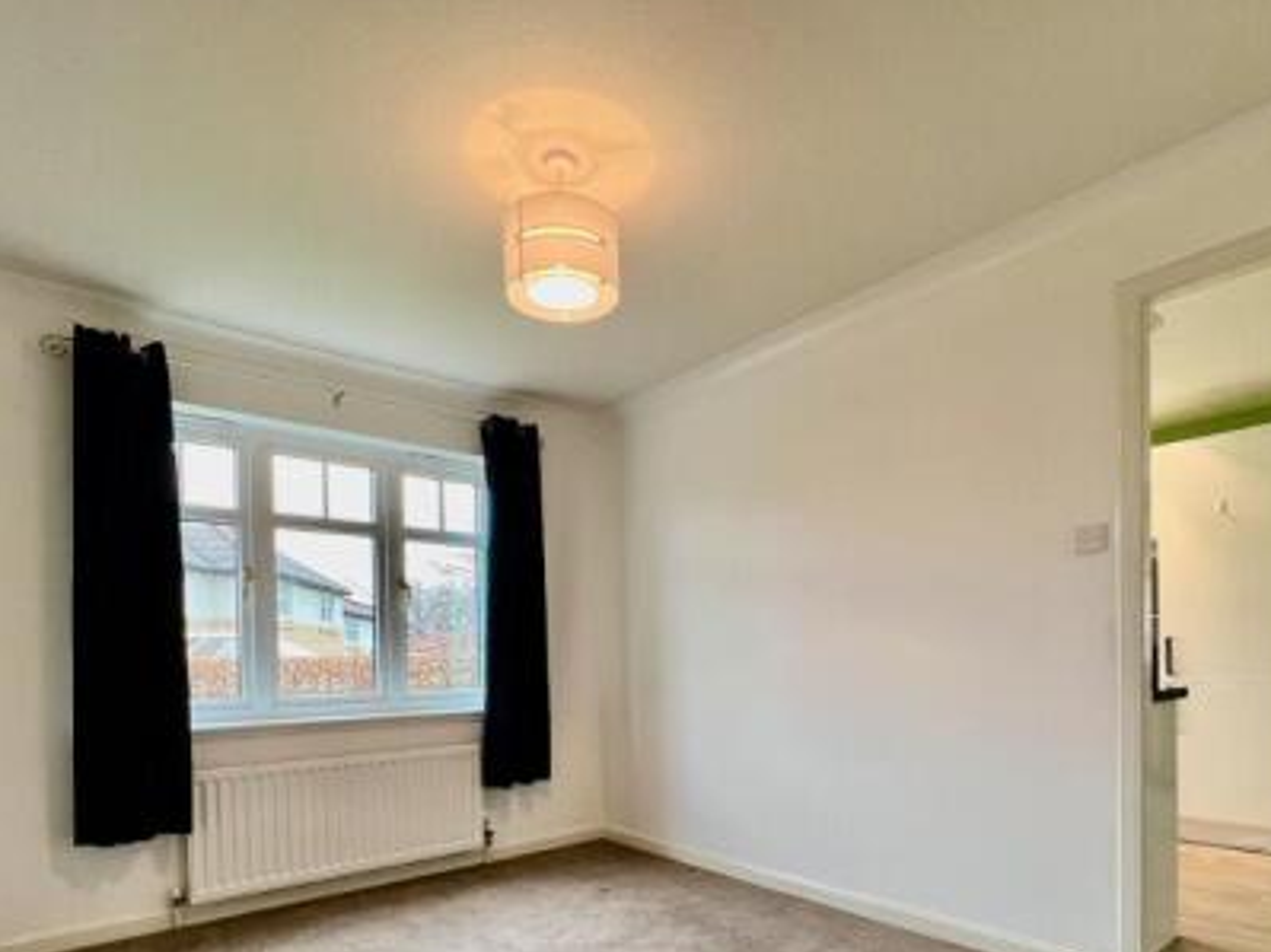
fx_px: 697
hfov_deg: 84.6
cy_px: 667
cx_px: 661
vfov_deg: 66.0
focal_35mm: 19
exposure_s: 1/100
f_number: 1.8
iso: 125
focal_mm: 1.57
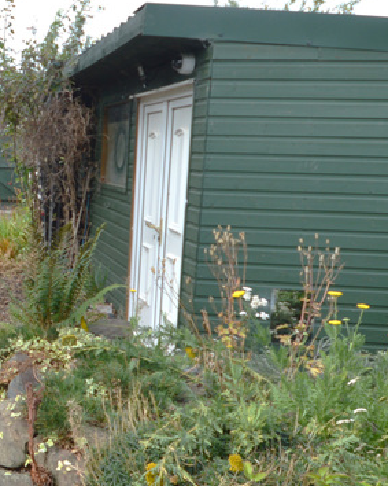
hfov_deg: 27.4
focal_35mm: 43
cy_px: 200
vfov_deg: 42.7
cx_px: -151
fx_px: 617
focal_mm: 10
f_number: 6.3
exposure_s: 1/160
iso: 100
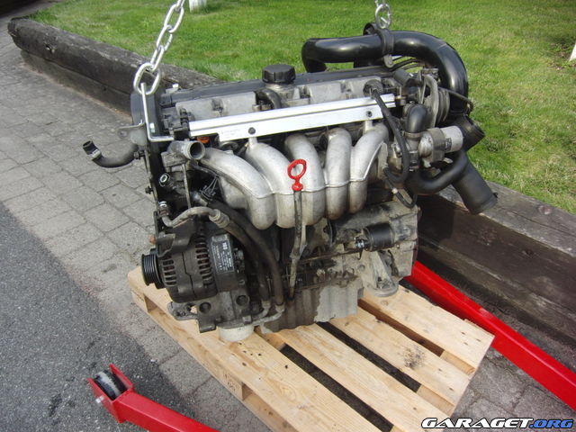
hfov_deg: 71.6
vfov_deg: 56.8
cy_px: 216
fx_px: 399
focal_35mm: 24
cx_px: 288
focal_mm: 4.3
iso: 100
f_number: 3.2
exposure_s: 1/200
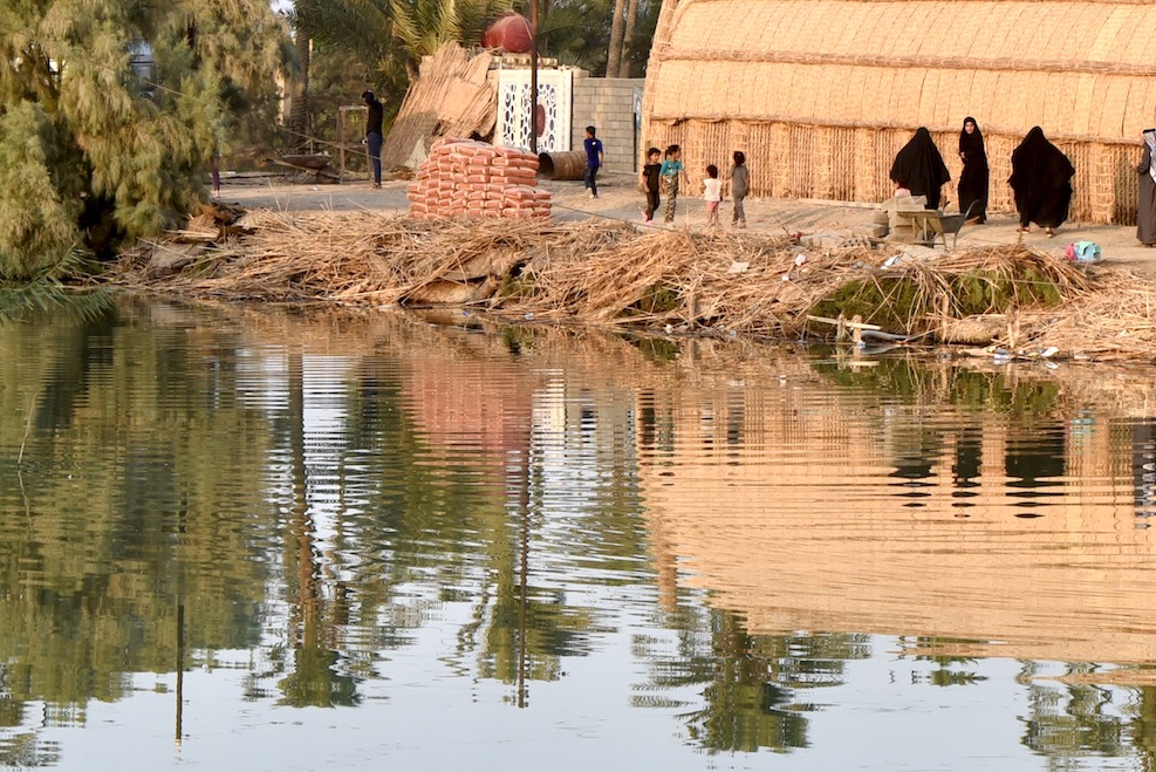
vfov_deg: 9.0
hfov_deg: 13.4
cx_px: 969
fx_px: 4883
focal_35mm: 152
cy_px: 192
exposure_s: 1/250
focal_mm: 75
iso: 400
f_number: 8
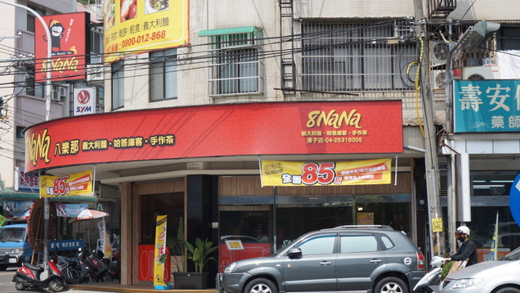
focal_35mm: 79
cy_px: 142
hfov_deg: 26.8
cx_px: 259
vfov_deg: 15.3
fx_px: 1089
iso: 200
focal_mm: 50
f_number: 11
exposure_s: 1/250
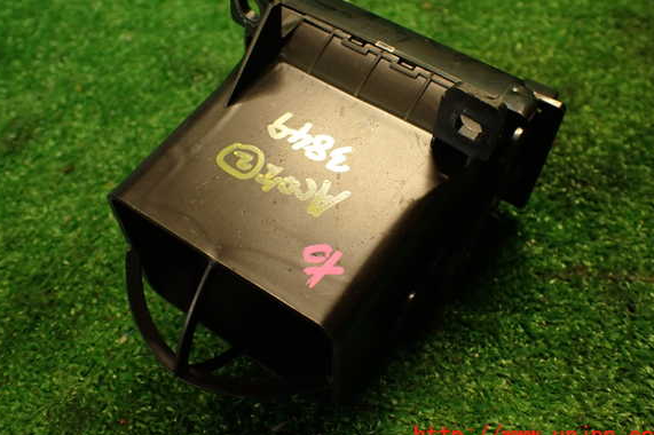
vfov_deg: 37.8
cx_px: 329
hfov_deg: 54.5
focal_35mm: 35
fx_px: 635
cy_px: 193
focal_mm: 5.79
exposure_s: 1/30
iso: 250
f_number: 2.4
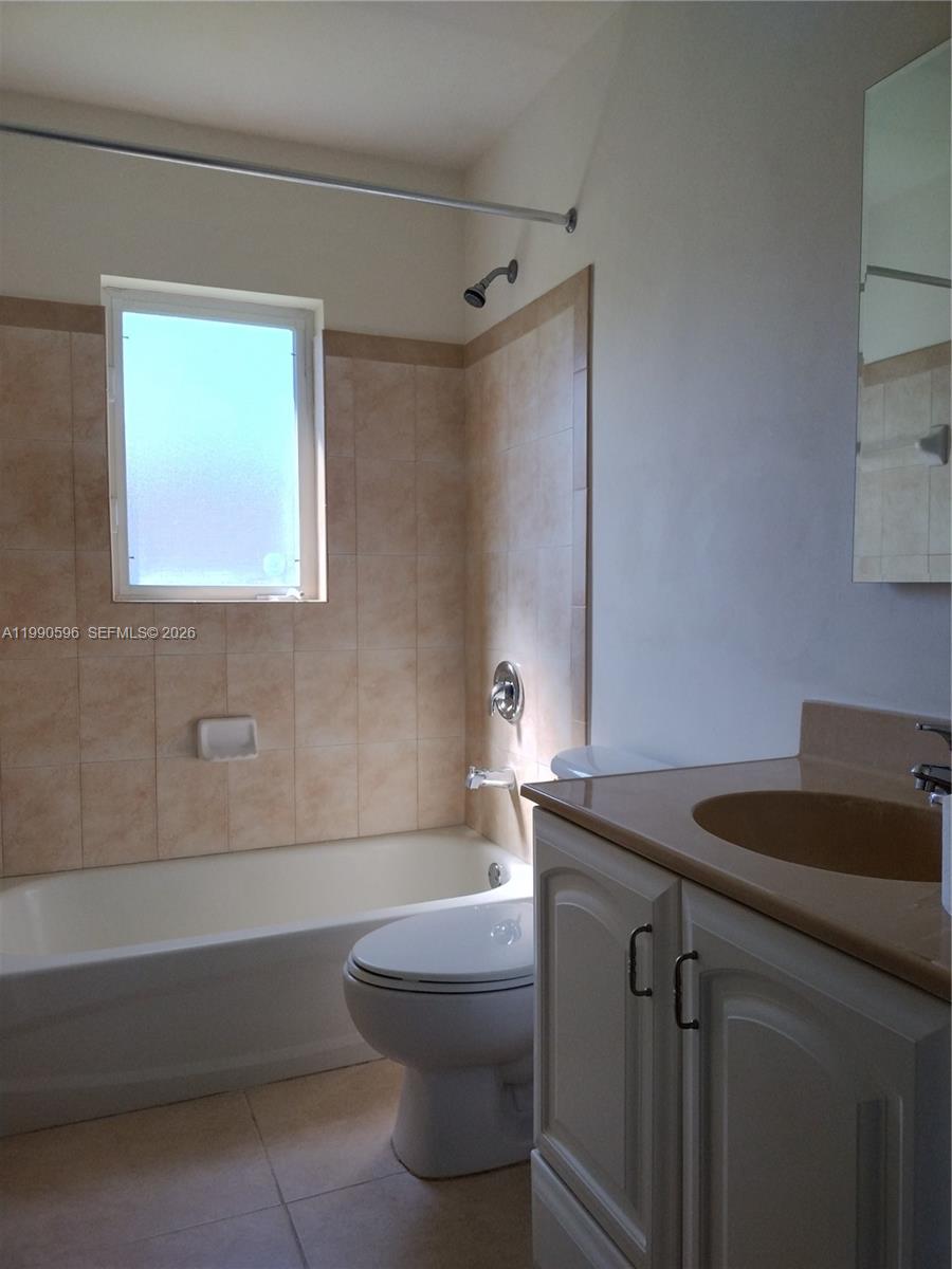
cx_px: 476
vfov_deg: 69.4
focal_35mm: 25
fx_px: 917
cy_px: 634
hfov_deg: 54.9
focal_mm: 4.71
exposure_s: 1/280
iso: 100
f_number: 1.7
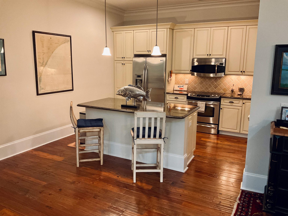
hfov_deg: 61.7
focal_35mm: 29
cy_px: 108
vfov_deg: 48.2
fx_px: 241
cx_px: 144
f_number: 1.8
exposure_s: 1/60
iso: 250
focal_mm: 3
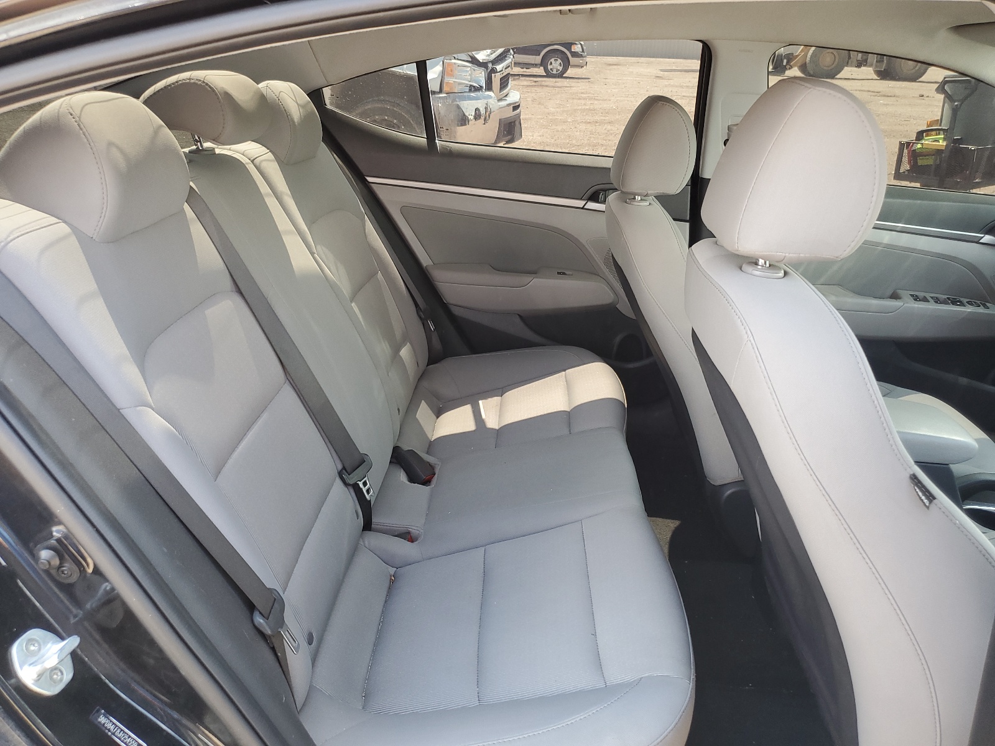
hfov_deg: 67.3
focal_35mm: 26
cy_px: 373
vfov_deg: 53.1
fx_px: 747
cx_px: 498
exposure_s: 1/120
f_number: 1.5
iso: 66
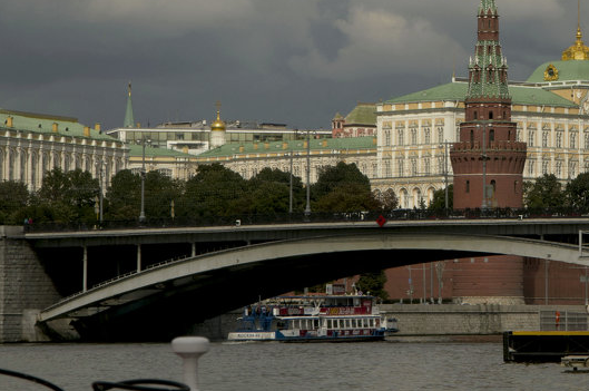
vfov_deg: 6.7
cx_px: 613
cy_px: 53
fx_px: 3333
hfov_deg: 10.0
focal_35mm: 204
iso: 100
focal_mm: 60
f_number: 14
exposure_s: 1/250
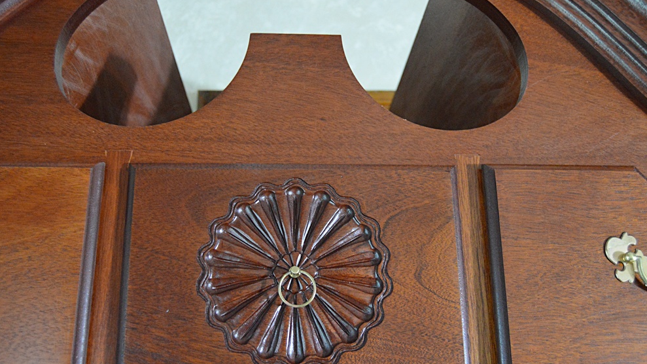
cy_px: 201
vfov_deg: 32.3
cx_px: 323
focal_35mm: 37
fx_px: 627
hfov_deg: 54.6
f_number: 3.8
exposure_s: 1/25
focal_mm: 23
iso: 3200
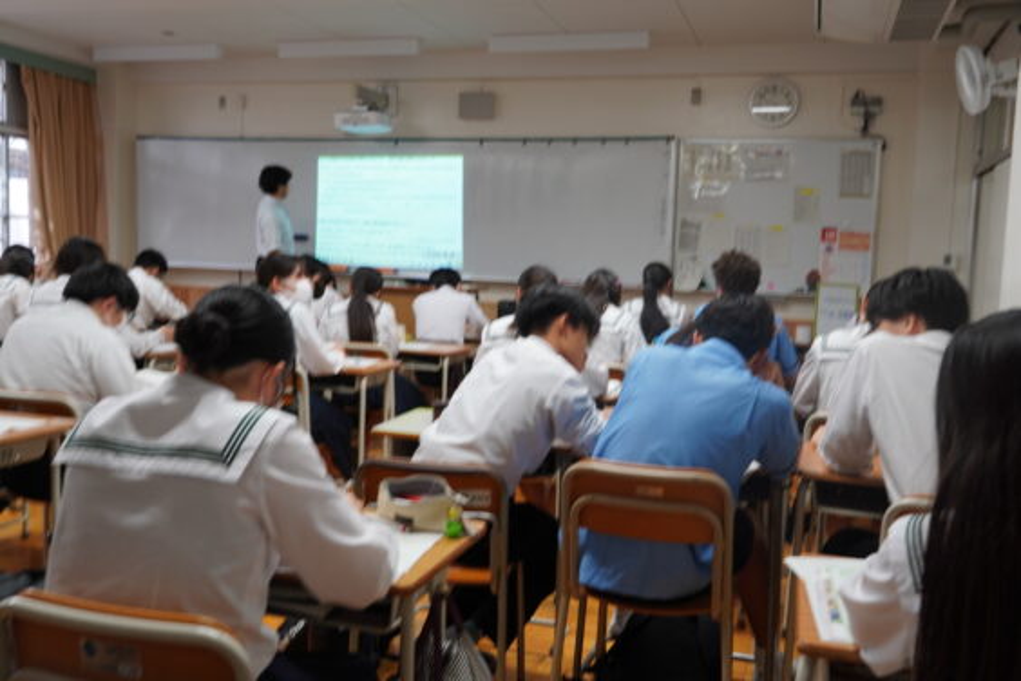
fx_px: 978
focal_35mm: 34
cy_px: 340
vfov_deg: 38.4
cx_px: 510
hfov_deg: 55.1
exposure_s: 1/40
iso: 320
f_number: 4
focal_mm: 23
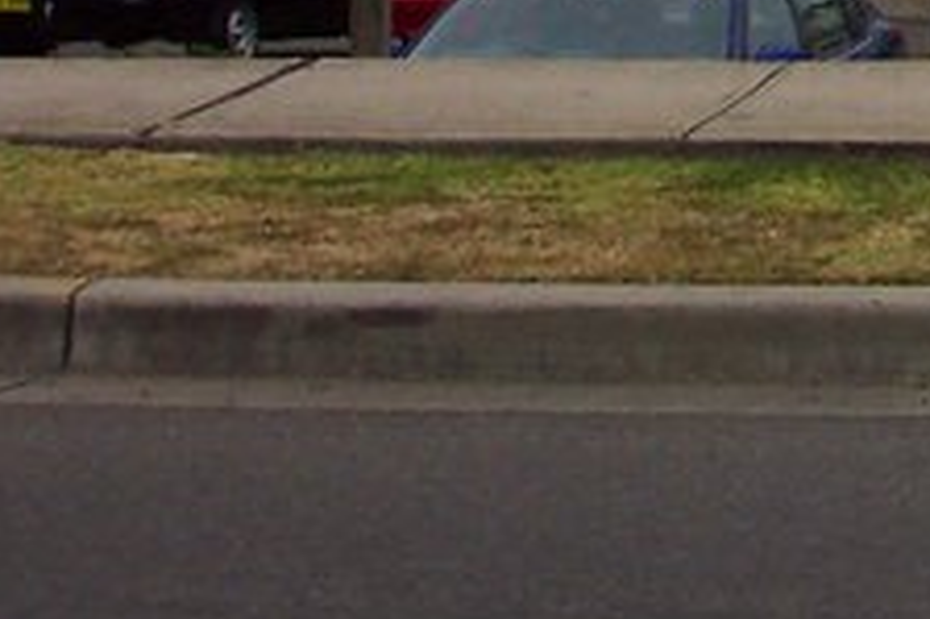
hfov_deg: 11.6
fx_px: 4027
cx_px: 1966
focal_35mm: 156
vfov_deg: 8.3
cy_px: -702
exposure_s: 1/60
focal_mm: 7.5
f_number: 9.5
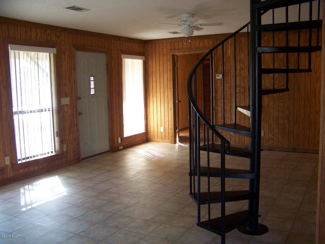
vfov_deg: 39.7
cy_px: 122
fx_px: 338
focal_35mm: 36
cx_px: 162
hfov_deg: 51.4
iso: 125
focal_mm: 5.85
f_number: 2.8
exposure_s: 1/30
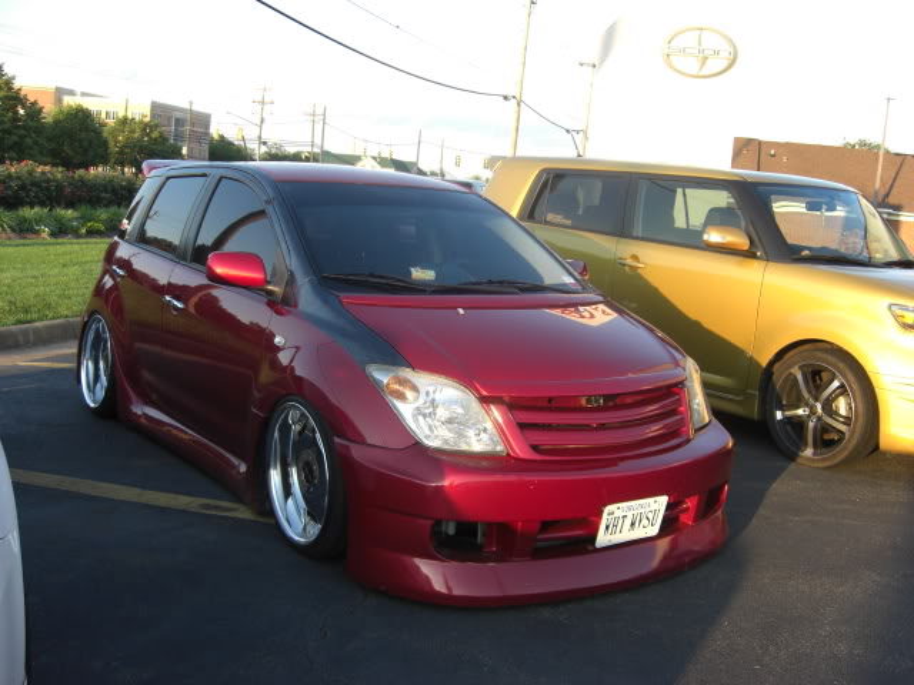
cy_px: 342
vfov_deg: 37.7
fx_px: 1003
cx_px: 457
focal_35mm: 38
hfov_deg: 49.0
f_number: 2.8
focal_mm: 7.9
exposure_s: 1/200
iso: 80
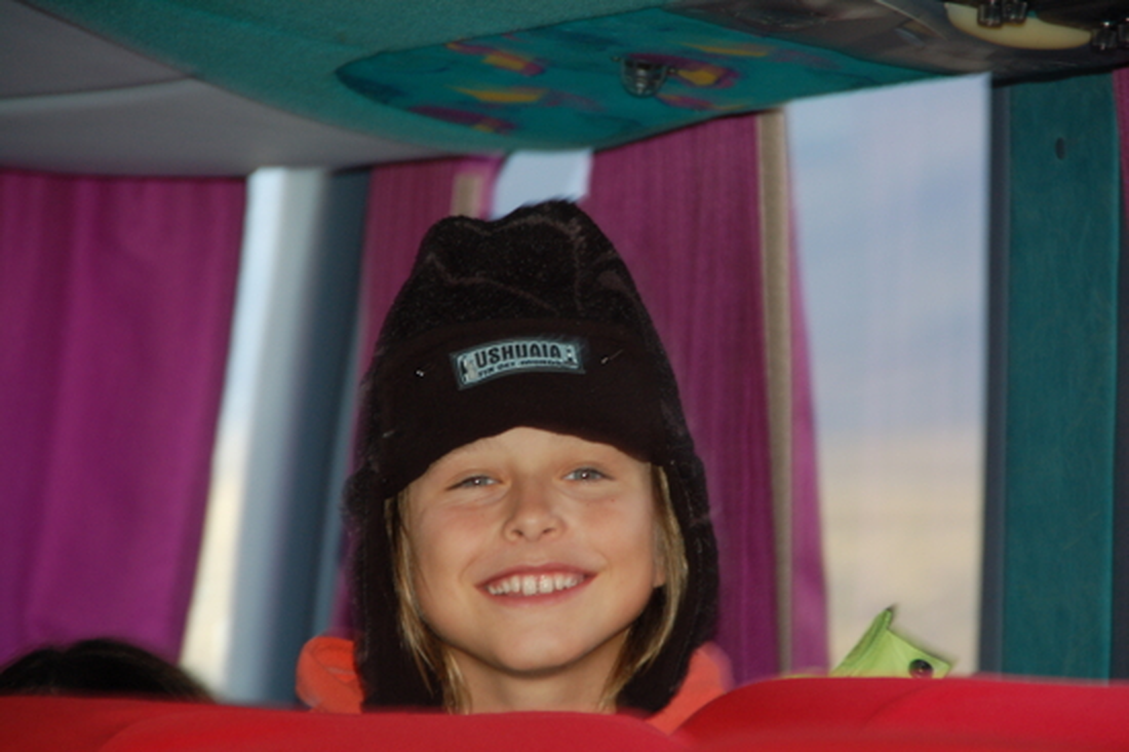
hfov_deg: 10.2
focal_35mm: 202
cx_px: 564
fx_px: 6347
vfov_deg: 6.8
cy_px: 376
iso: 500
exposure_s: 1/60
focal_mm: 135
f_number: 6.3
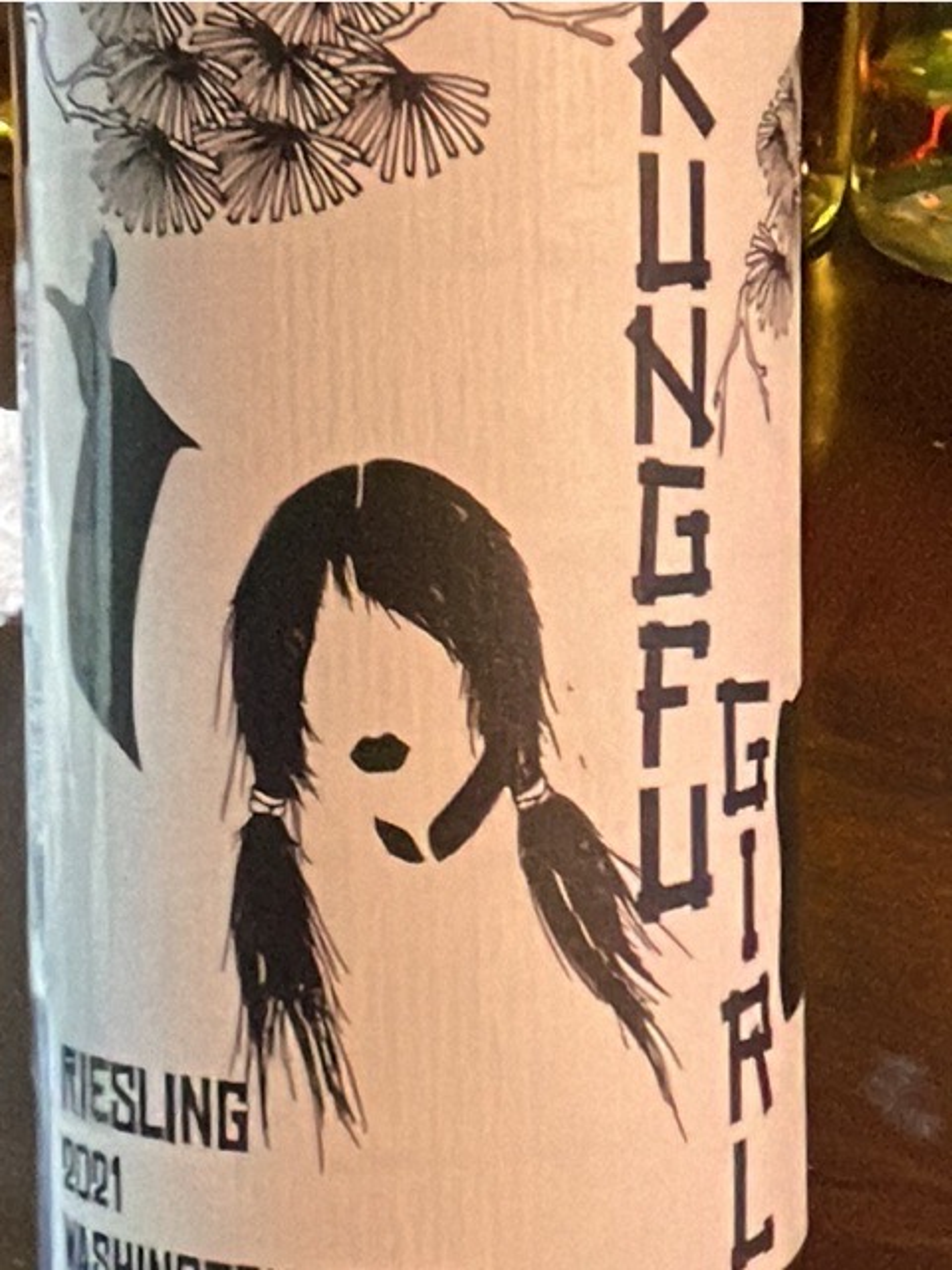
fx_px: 1100
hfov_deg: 46.8
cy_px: 635
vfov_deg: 60.0
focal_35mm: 30
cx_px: 476
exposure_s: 1/40
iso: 640
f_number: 2.4
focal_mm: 1.54
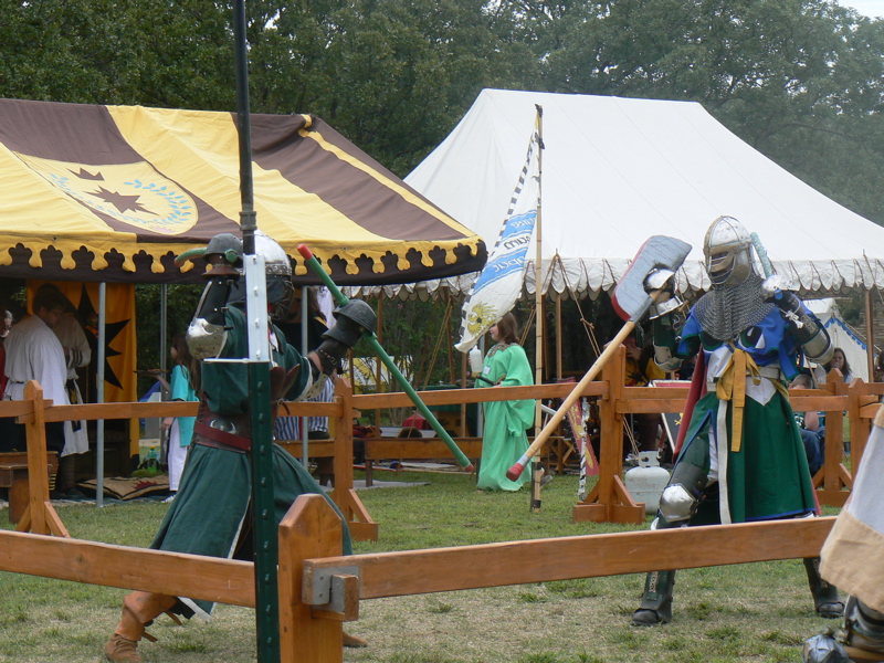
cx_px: 442
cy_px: 332
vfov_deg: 13.6
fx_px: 2784
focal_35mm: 109
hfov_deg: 18.0
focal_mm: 18.2
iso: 80
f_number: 5.6
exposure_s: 1/200
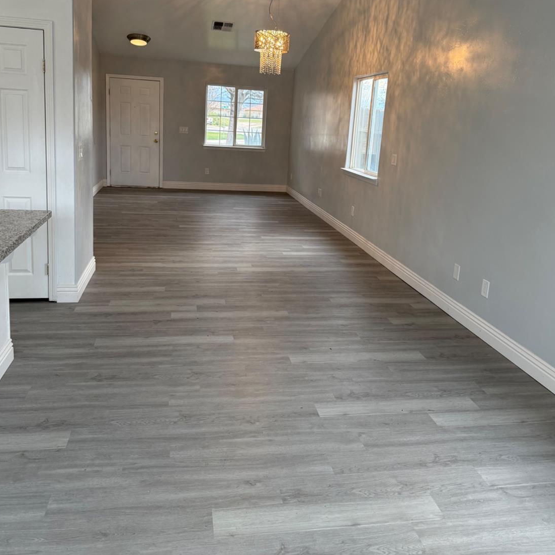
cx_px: 277
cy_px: 214
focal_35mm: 29
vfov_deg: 55.1
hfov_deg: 55.6
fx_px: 526
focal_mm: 6.76
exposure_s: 1/132
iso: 160
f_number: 1.78
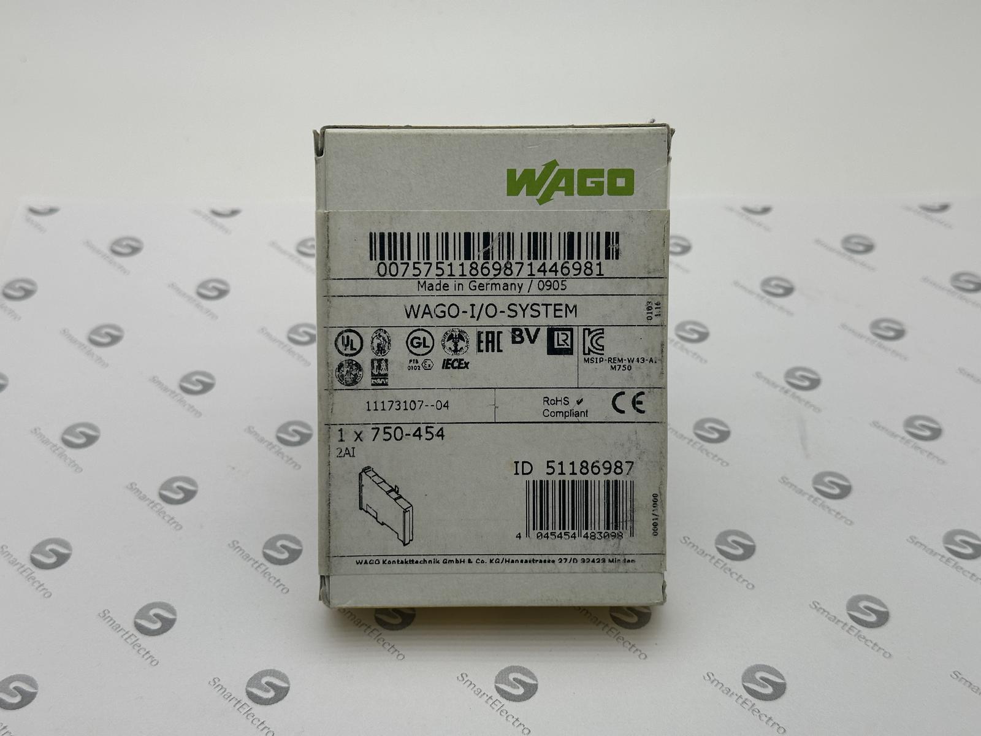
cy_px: 368
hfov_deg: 39.7
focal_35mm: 48
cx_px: 490
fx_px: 1360
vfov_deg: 30.3
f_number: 1.78
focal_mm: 6.86
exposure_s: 1/980
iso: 64
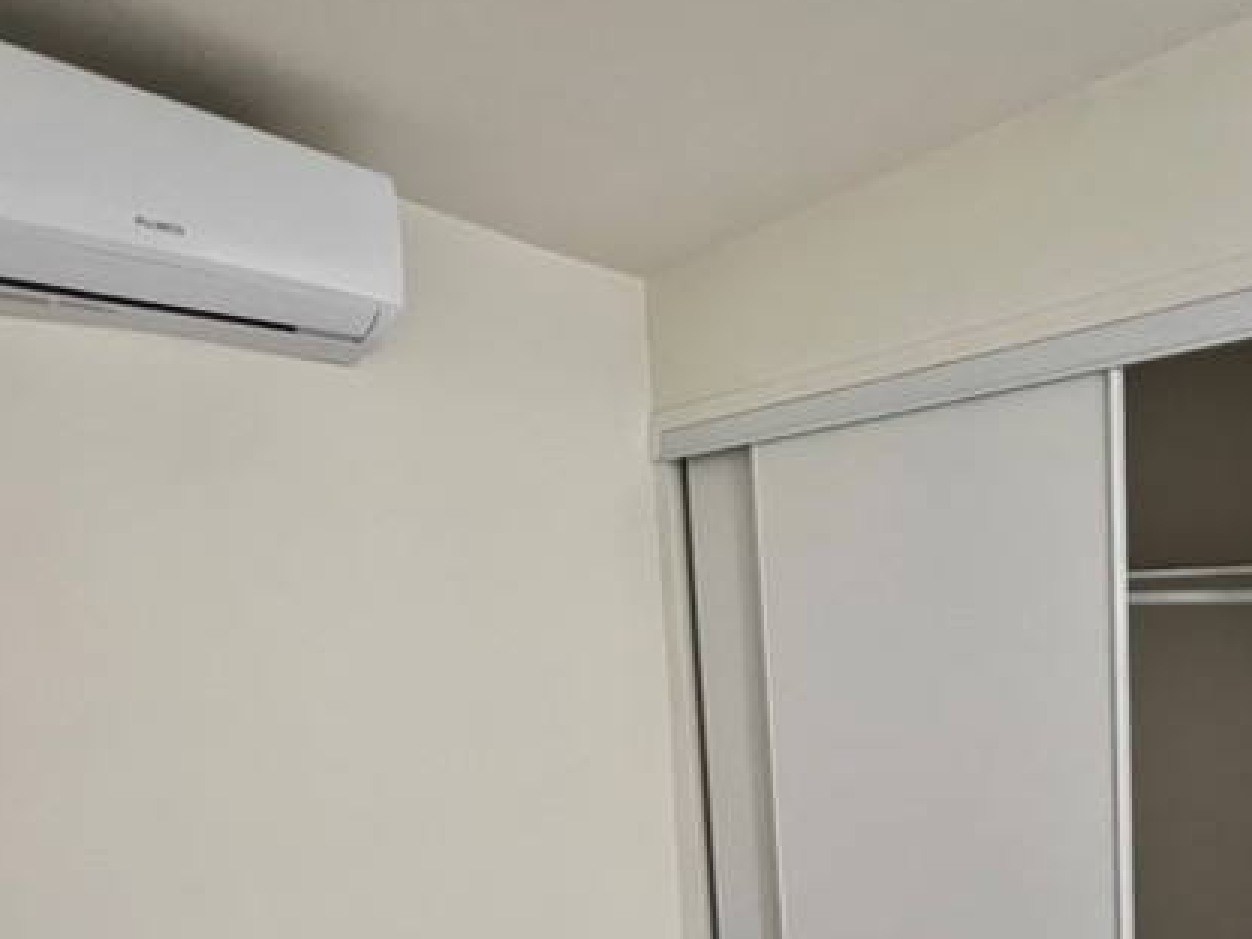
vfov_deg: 63.6
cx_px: 566
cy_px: 653
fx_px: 723
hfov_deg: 81.5
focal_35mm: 20
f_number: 1.8
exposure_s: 1/60
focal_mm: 1.57
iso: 125
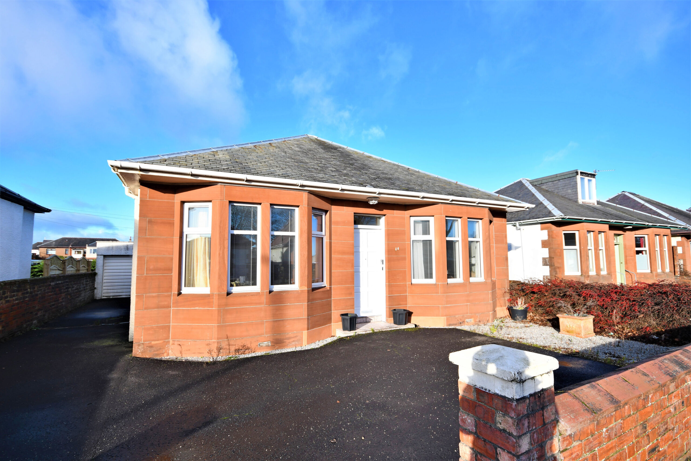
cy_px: 230
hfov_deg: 90.0
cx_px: 346
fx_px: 345
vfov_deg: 67.4
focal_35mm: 18
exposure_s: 1/160
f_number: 7.1
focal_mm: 12
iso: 100
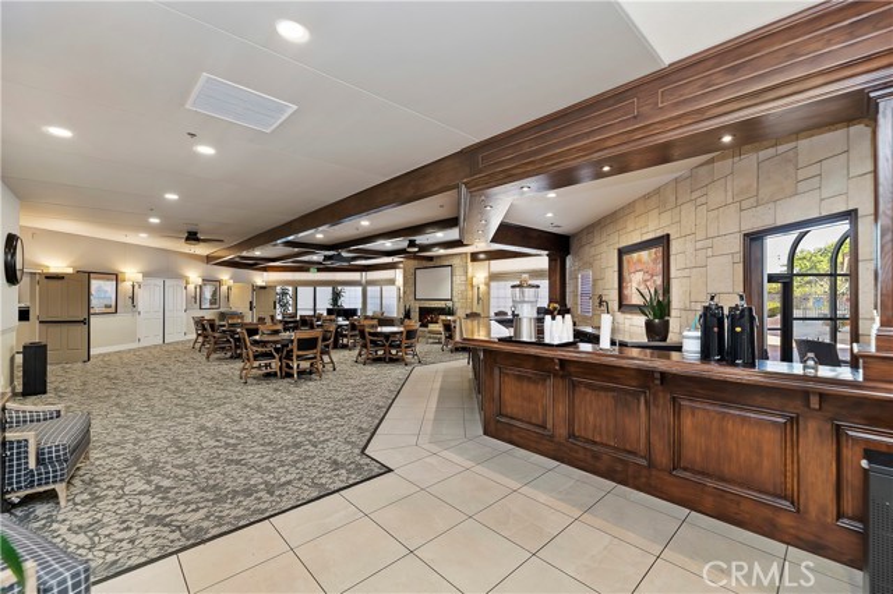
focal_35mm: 14
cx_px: 446
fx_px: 347
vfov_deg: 81.1
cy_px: 297
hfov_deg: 104.3
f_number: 4.5
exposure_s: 1/25
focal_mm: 14
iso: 800
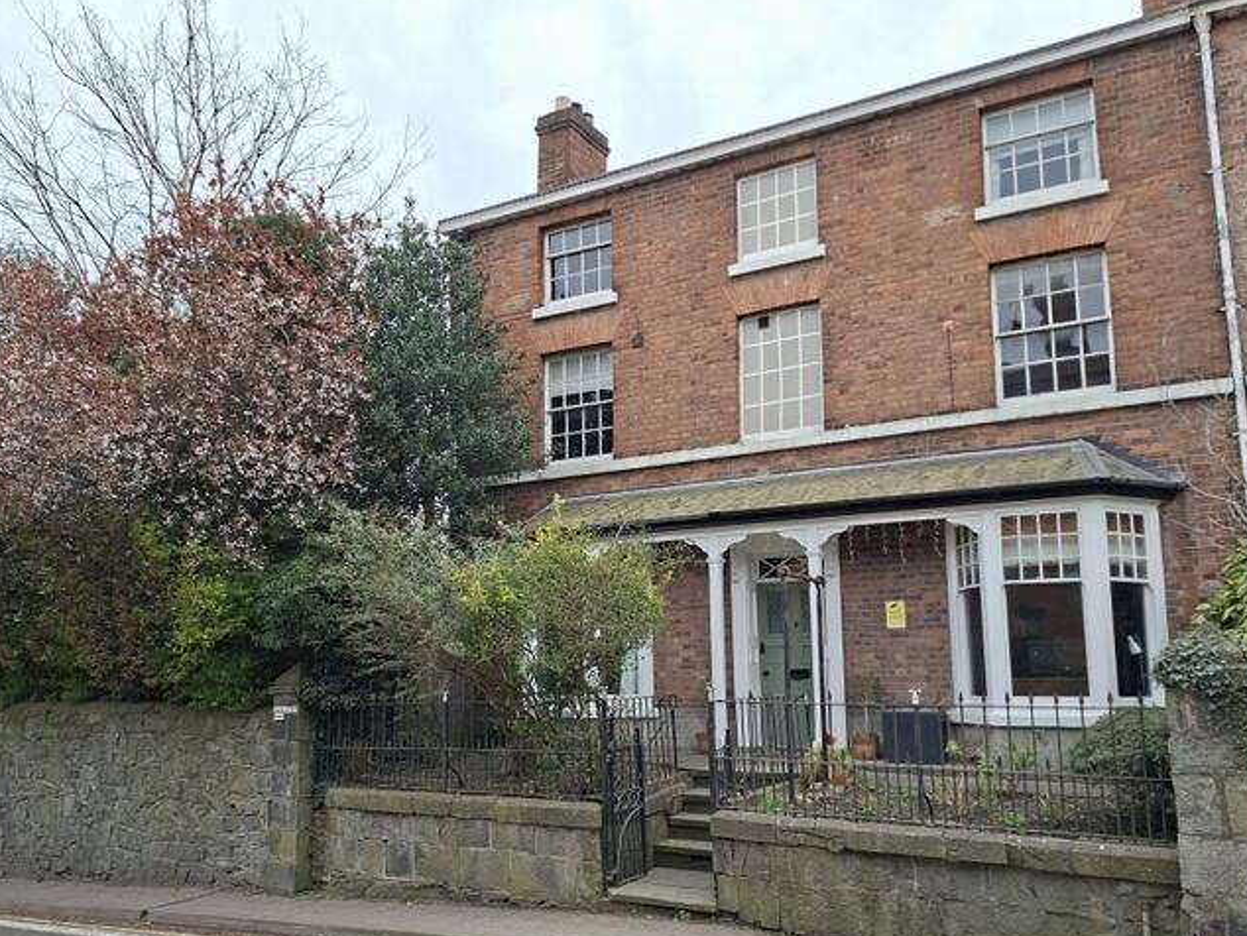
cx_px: 578
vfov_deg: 48.1
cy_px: 547
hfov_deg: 61.6
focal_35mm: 29
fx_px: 1045
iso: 50
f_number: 1.8
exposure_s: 1/740
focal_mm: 5.54
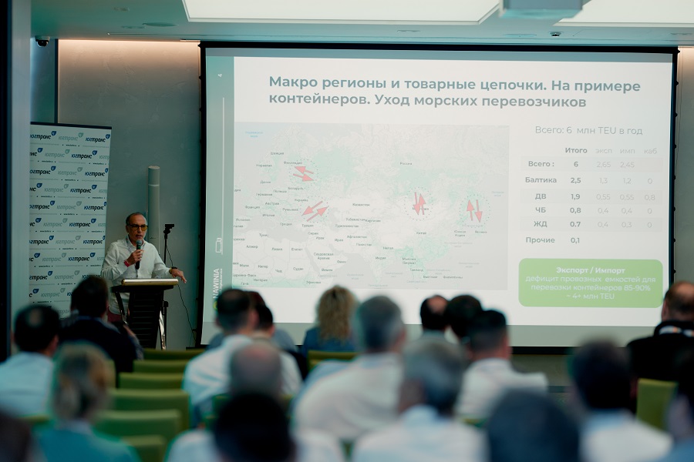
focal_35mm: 105
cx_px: 347
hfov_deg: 19.5
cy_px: 231
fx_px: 2024
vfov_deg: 13.0
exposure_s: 1/160
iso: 200
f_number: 1.4
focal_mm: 105
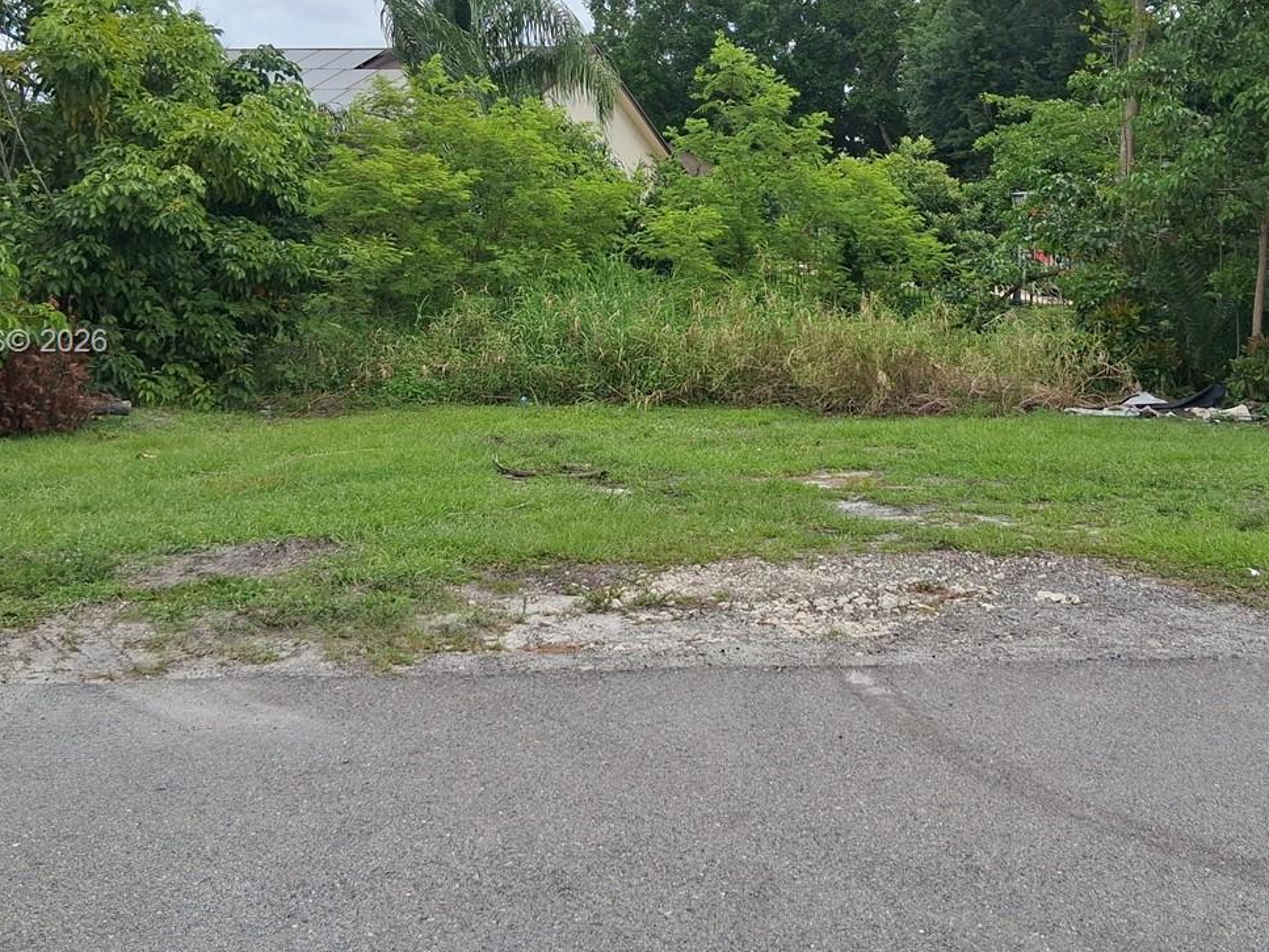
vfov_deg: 33.4
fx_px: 1577
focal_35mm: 43
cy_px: 344
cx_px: 749
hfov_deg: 43.7
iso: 25
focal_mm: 3.98
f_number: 1.8
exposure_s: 1/1006
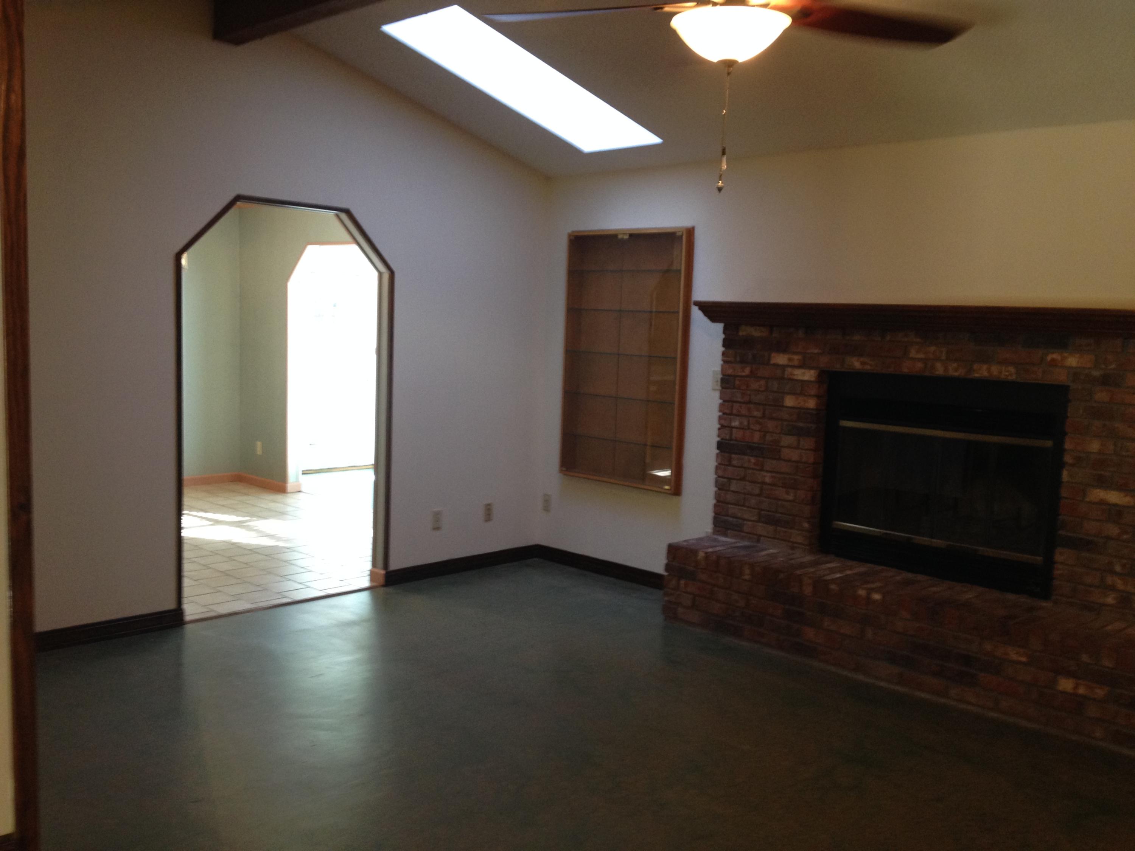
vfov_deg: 40.7
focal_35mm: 35
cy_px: 426
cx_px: 568
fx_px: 1148
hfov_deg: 52.6
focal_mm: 4.28
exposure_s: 1/20
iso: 125
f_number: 2.4
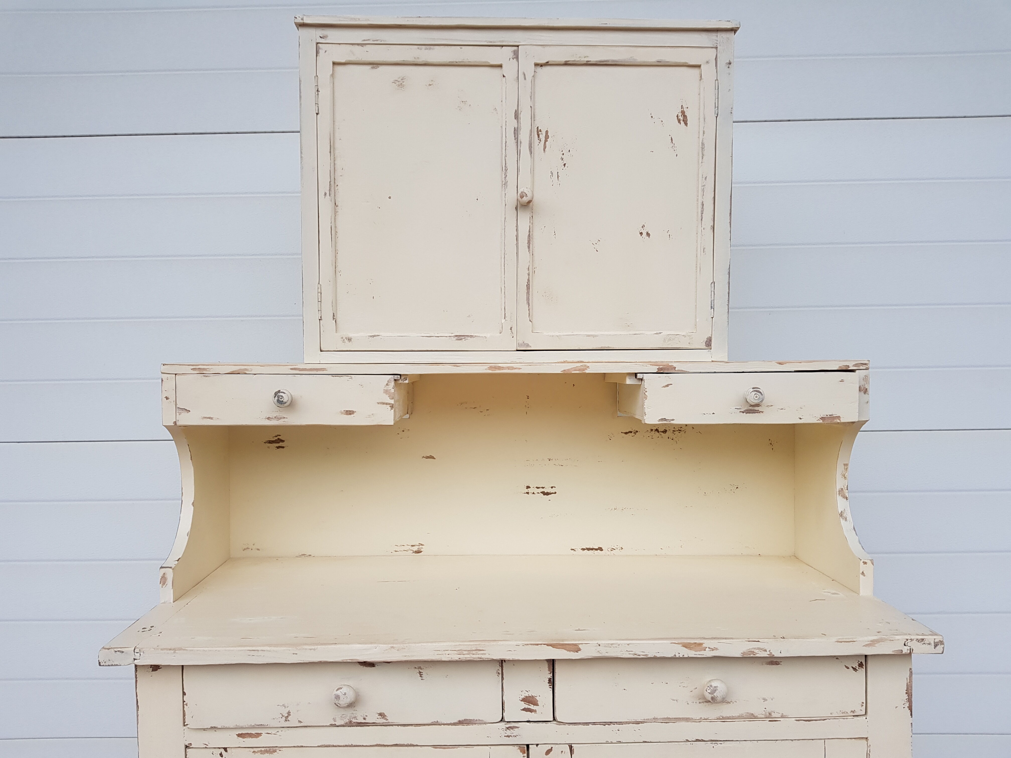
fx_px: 759
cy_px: 379
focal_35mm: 26
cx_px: 506
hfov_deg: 67.3
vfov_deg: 53.1
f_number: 1.7
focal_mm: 4.2
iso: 80
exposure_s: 1/100
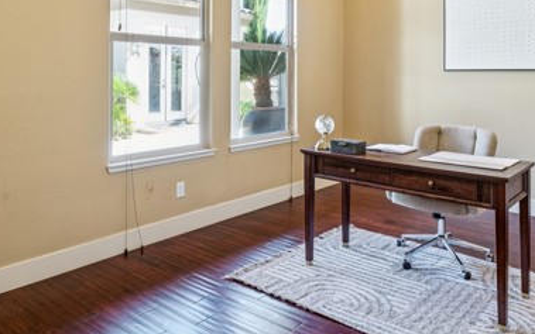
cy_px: 72
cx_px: 325
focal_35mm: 31
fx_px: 457
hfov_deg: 60.1
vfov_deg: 38.8
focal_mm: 18.2
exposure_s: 1
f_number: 13
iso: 100
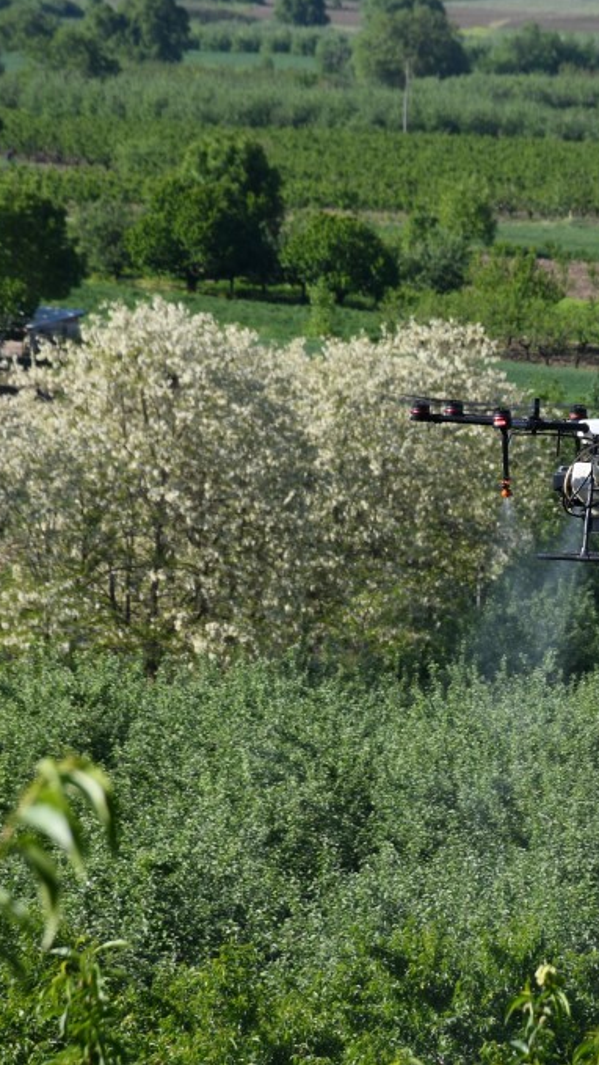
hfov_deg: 4.2
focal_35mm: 289
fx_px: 8159
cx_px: 644
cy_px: 531
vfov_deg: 7.5
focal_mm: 122
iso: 160
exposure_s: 1/160
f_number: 13
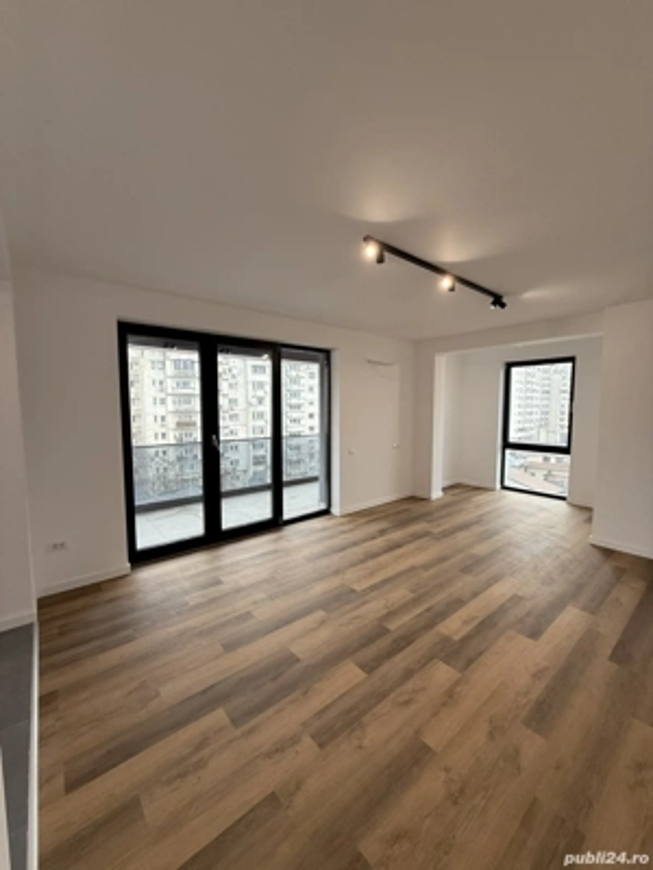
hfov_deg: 85.7
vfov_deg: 102.1
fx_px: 352
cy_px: 435
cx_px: 326
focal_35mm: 14
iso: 80
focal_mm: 2.22
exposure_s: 1/99
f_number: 2.2
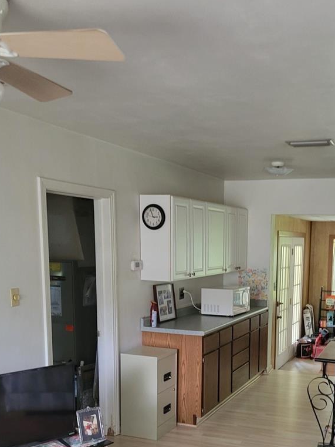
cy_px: 332
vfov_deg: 44.3
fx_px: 529
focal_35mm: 41
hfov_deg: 34.6
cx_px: 237
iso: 400
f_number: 1.8
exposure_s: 1/40
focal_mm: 5.4
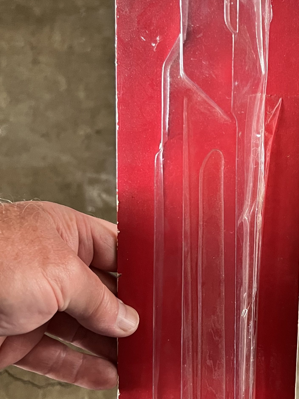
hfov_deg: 25.6
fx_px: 645
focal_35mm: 56
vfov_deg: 34.3
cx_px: 243
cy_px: 193
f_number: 1.5
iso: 500
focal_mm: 5.7
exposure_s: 1/60
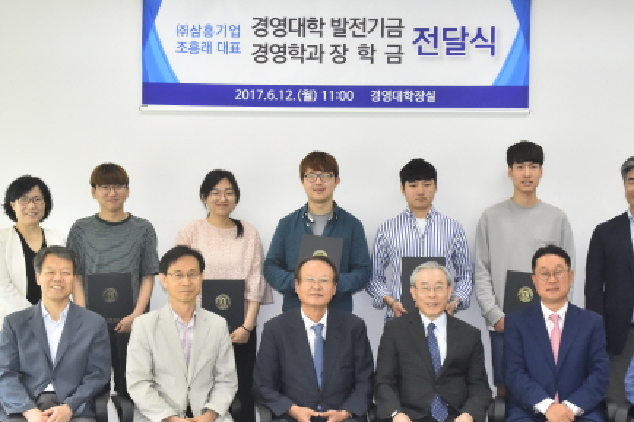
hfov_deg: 33.5
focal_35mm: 60
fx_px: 1052
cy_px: 275
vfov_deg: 22.6
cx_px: 348
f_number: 6.3
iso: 1000
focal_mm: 27
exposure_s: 1/125
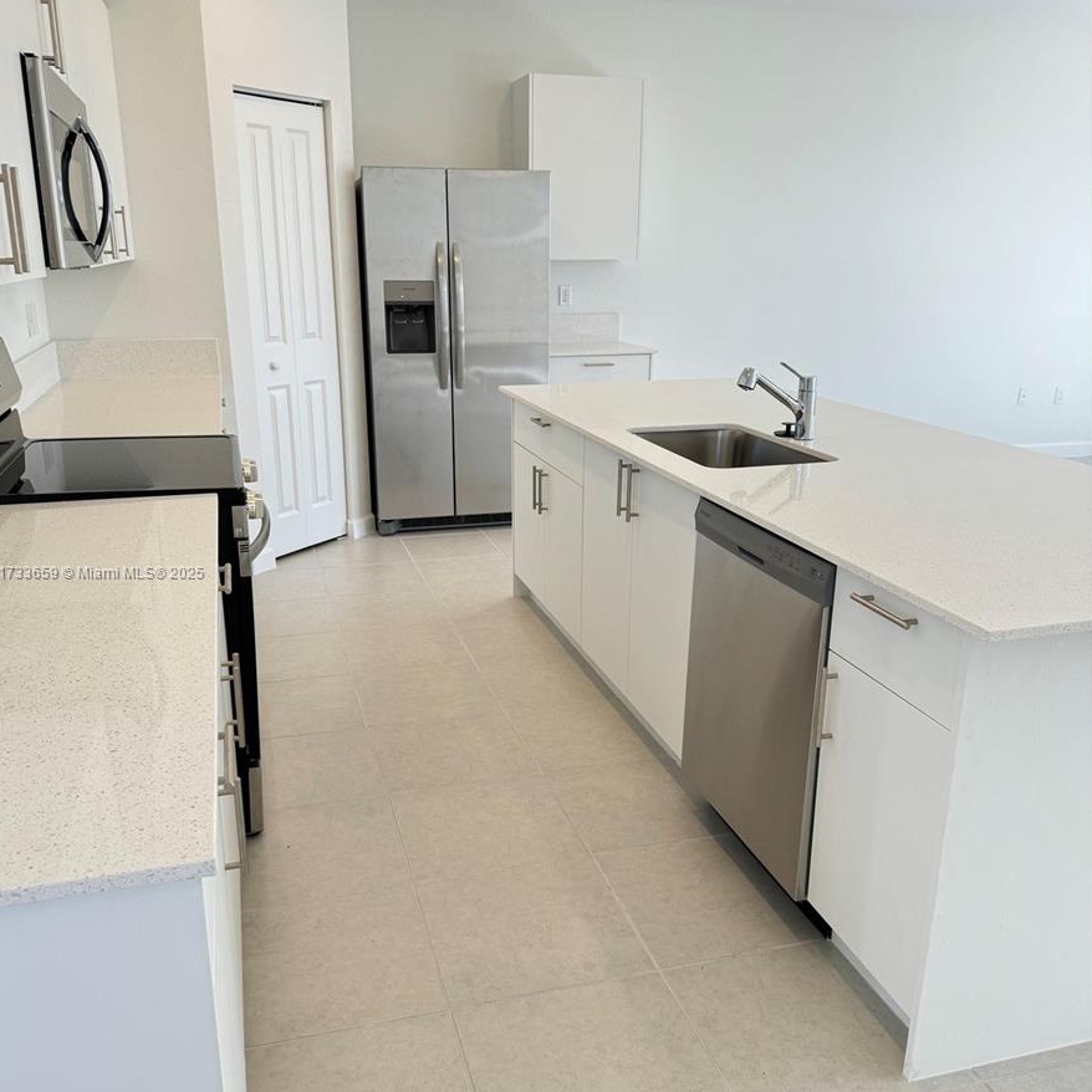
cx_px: 535
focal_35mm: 29
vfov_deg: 55.6
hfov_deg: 55.6
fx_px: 1035
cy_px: 573
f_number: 1.78
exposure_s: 1/120
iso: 100
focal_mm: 6.76
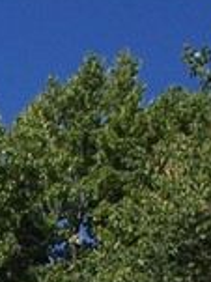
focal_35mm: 265
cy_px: 691
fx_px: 2157
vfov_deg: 7.0
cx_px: -579
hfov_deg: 5.1
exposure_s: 1/500
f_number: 5.6
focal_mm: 8
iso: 100
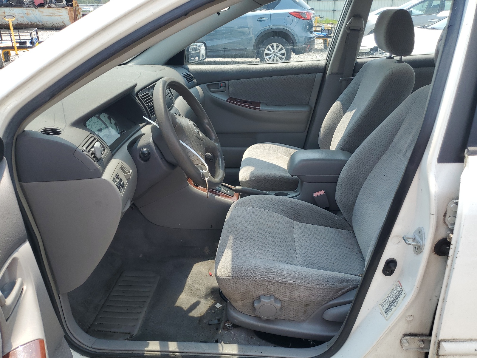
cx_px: 238
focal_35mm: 26
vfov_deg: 53.1
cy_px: 179
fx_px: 358
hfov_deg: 67.3
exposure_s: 1/1250
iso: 50
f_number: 1.5
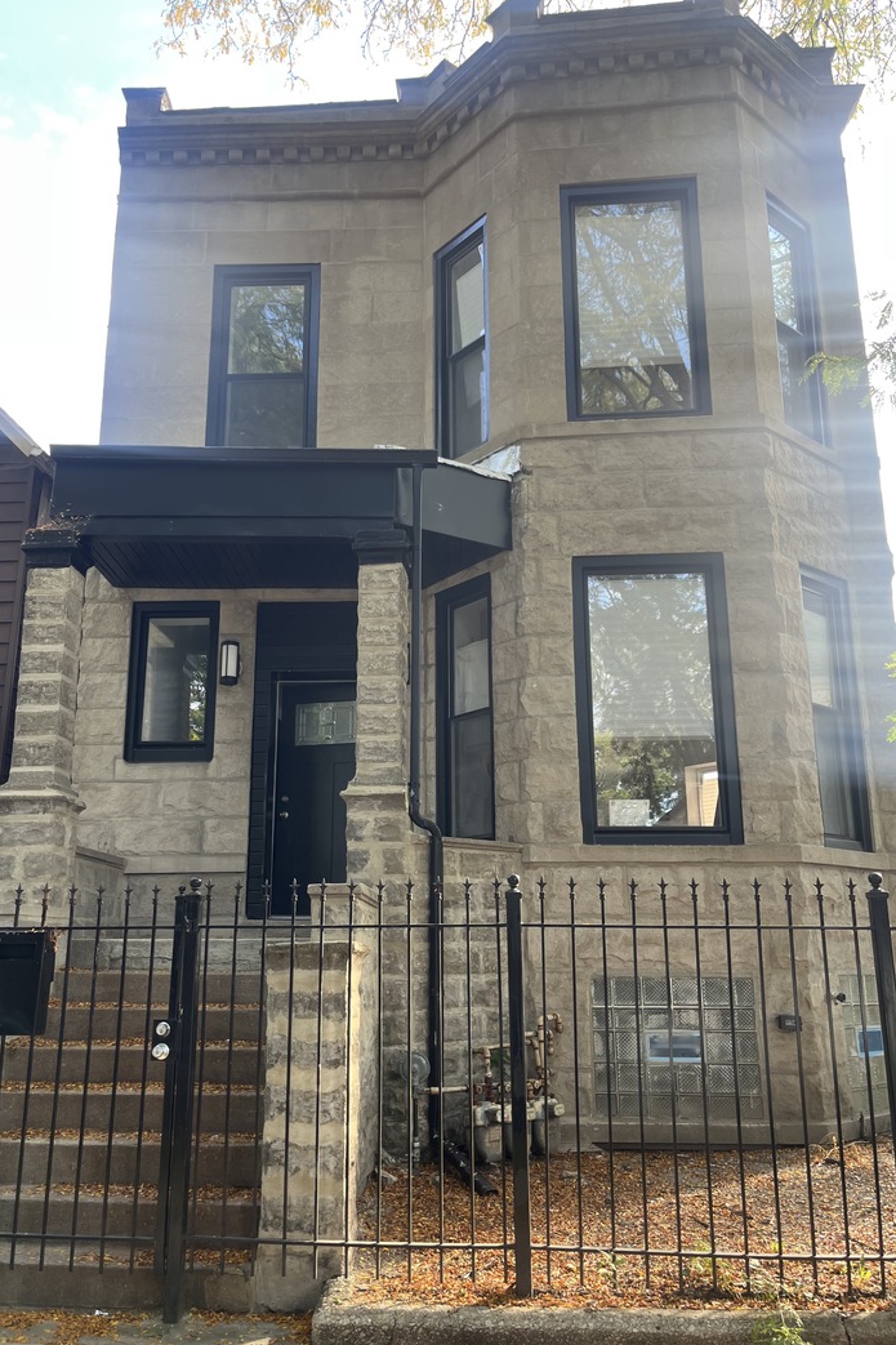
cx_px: 424
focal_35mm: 28
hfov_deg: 46.4
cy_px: 689
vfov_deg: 65.5
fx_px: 1046
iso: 32
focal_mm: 5.1
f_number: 1.6
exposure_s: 1/124
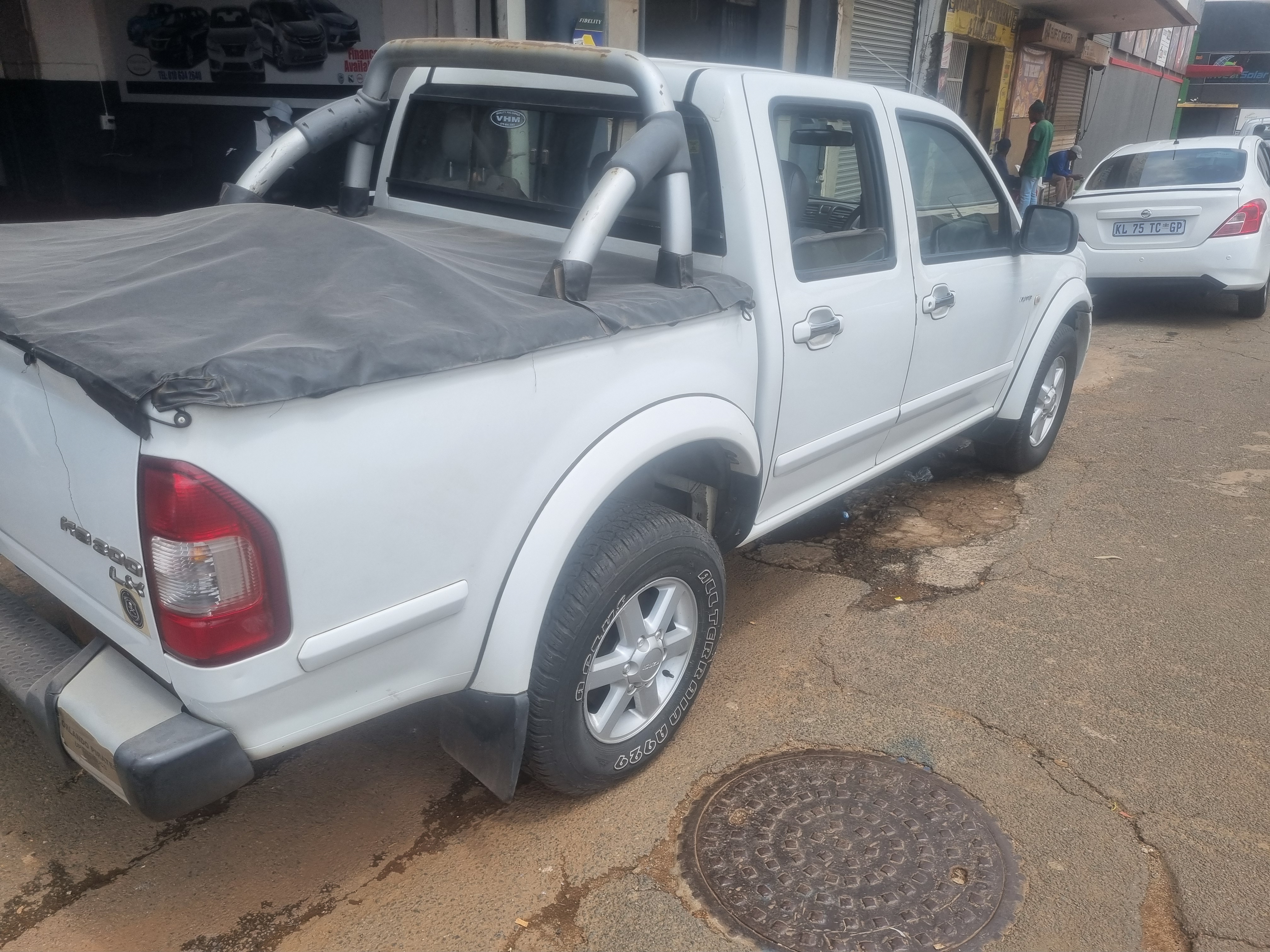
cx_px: 635
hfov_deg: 67.3
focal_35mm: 26
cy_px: 476
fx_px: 954
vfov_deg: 53.1
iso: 50
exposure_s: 1/2256
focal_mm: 5.4
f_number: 1.8
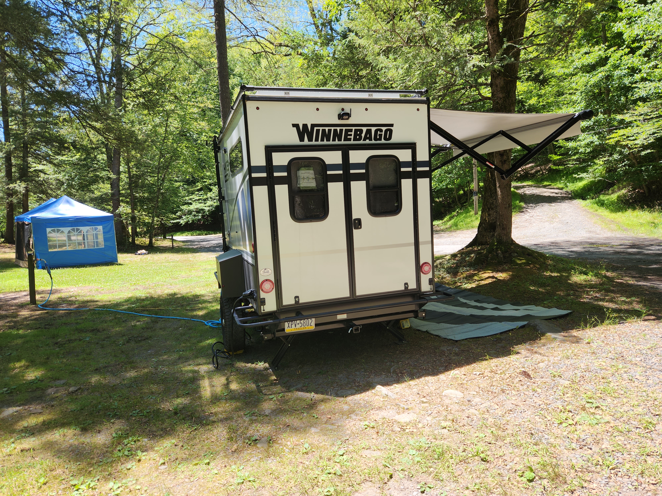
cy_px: 248
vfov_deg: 58.9
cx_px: 331
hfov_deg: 73.9
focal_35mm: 23
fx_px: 440
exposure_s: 1/450
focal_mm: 5.4
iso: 20
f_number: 1.8
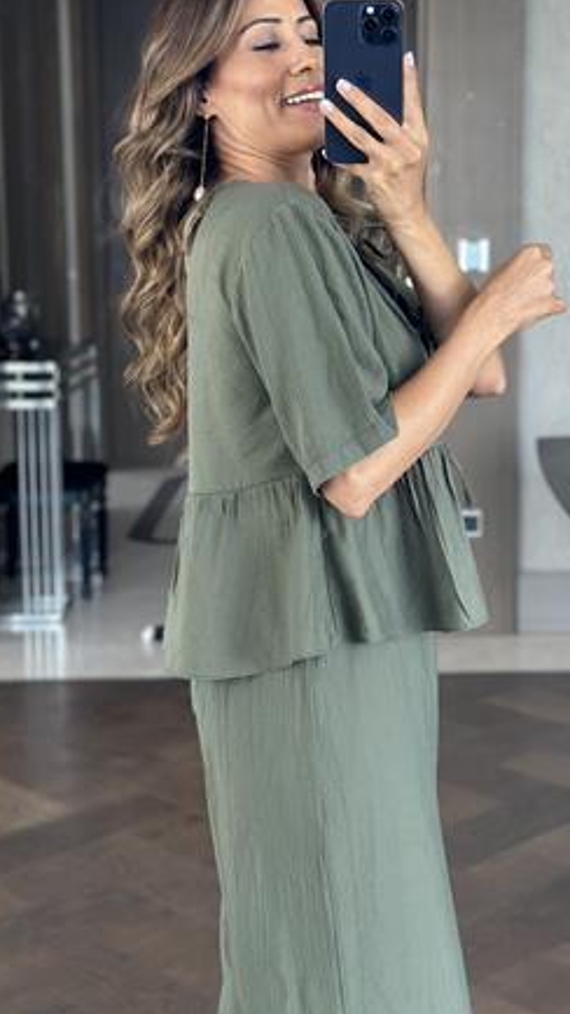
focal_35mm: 61
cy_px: 437
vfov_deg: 34.3
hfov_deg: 19.7
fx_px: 1640
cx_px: 360
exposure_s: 1/104
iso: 125
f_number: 1.78
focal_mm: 6.86
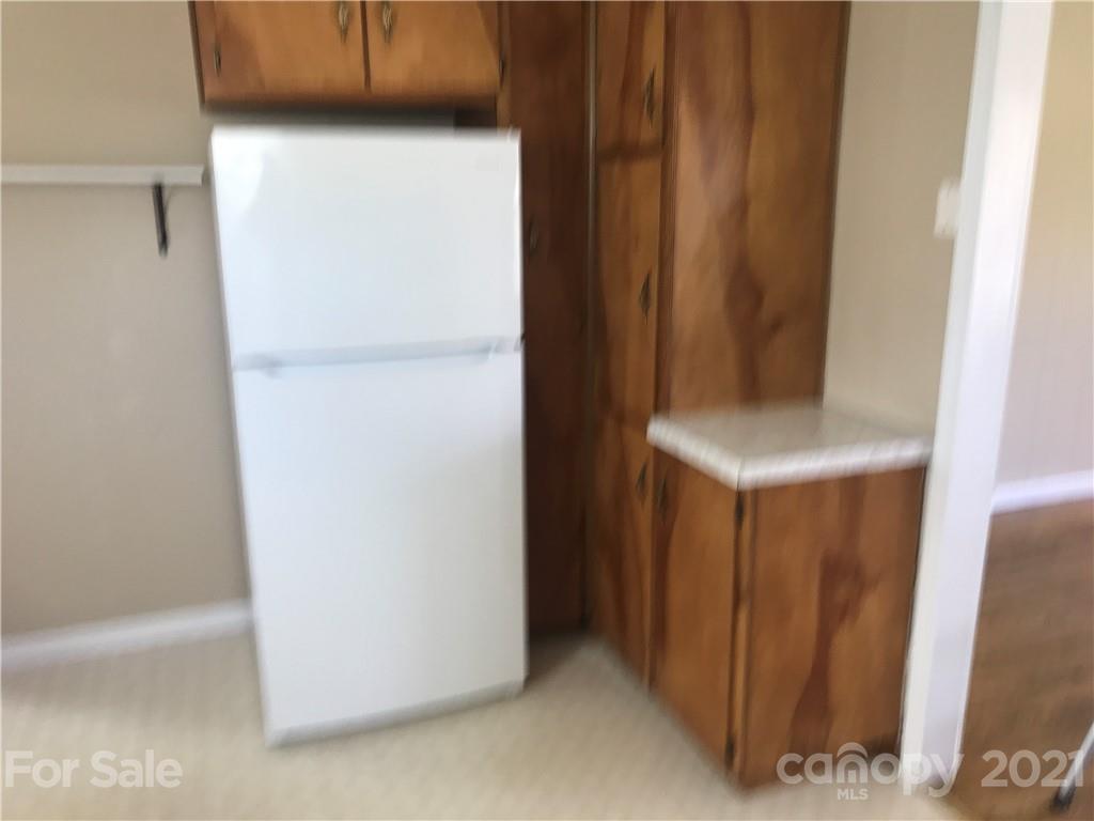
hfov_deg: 63.4
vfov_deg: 49.7
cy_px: 410
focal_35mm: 28
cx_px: 547
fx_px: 885
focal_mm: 3.99
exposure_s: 1/30
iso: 40
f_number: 1.8
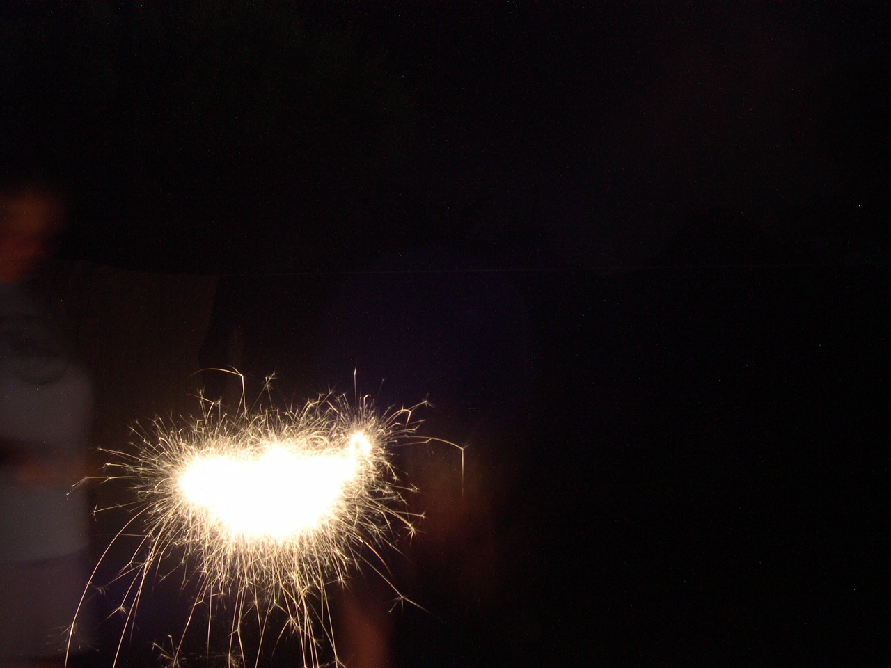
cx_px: 446
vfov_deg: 37.7
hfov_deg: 49.0
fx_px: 978
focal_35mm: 38
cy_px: 334
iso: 100
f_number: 7.6
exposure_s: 8
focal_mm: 8
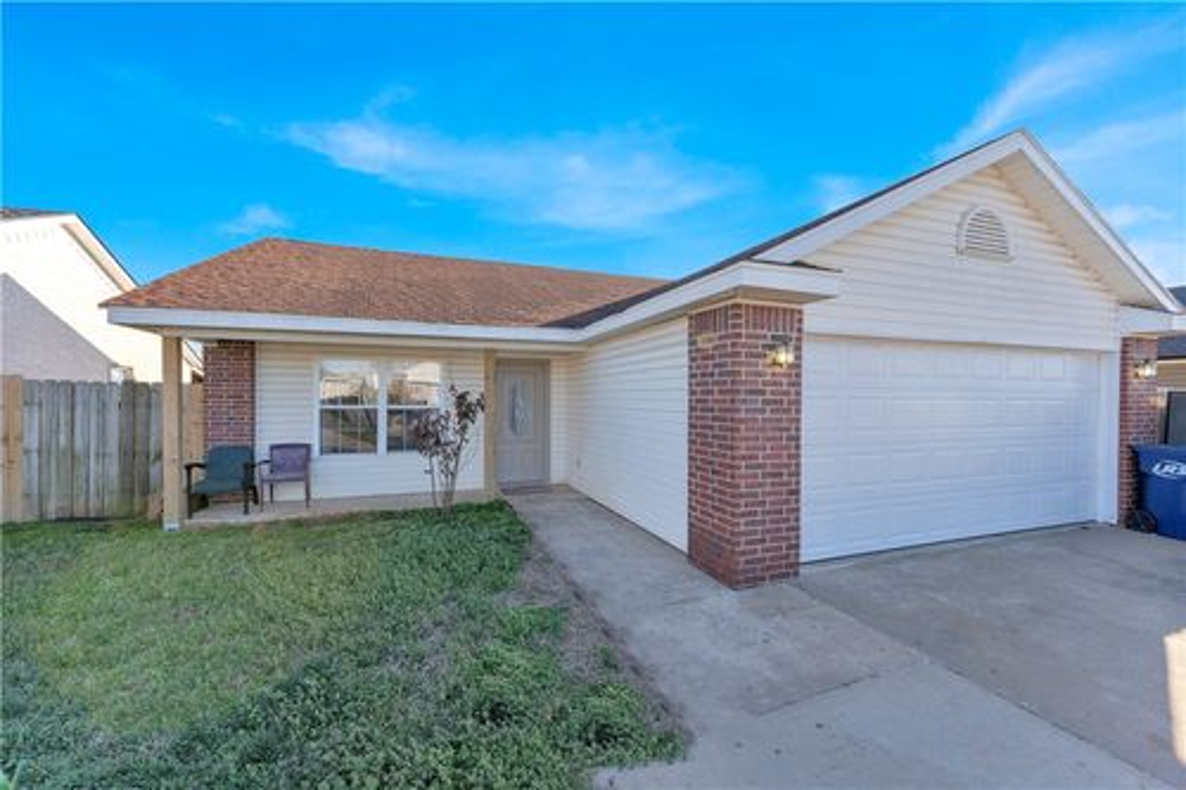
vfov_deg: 81.2
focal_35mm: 14
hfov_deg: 104.3
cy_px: 395
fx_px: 461
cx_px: 593
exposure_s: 1/50
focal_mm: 14
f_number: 9
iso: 250
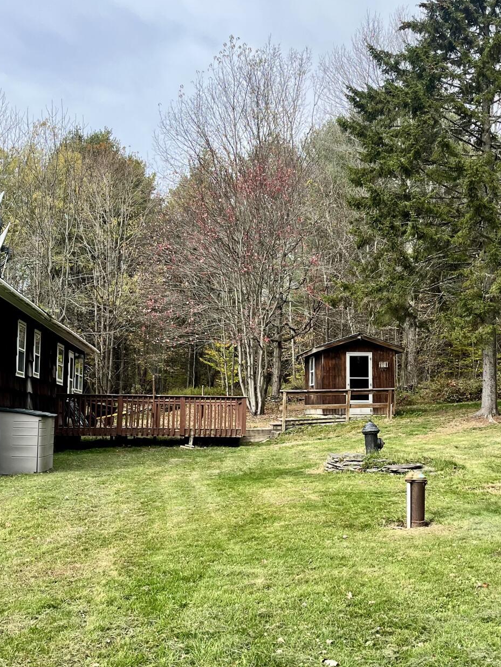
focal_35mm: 42
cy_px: 363
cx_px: 305
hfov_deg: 34.2
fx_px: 810
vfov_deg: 44.7
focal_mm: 5.1
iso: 50
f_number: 1.6
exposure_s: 1/2024
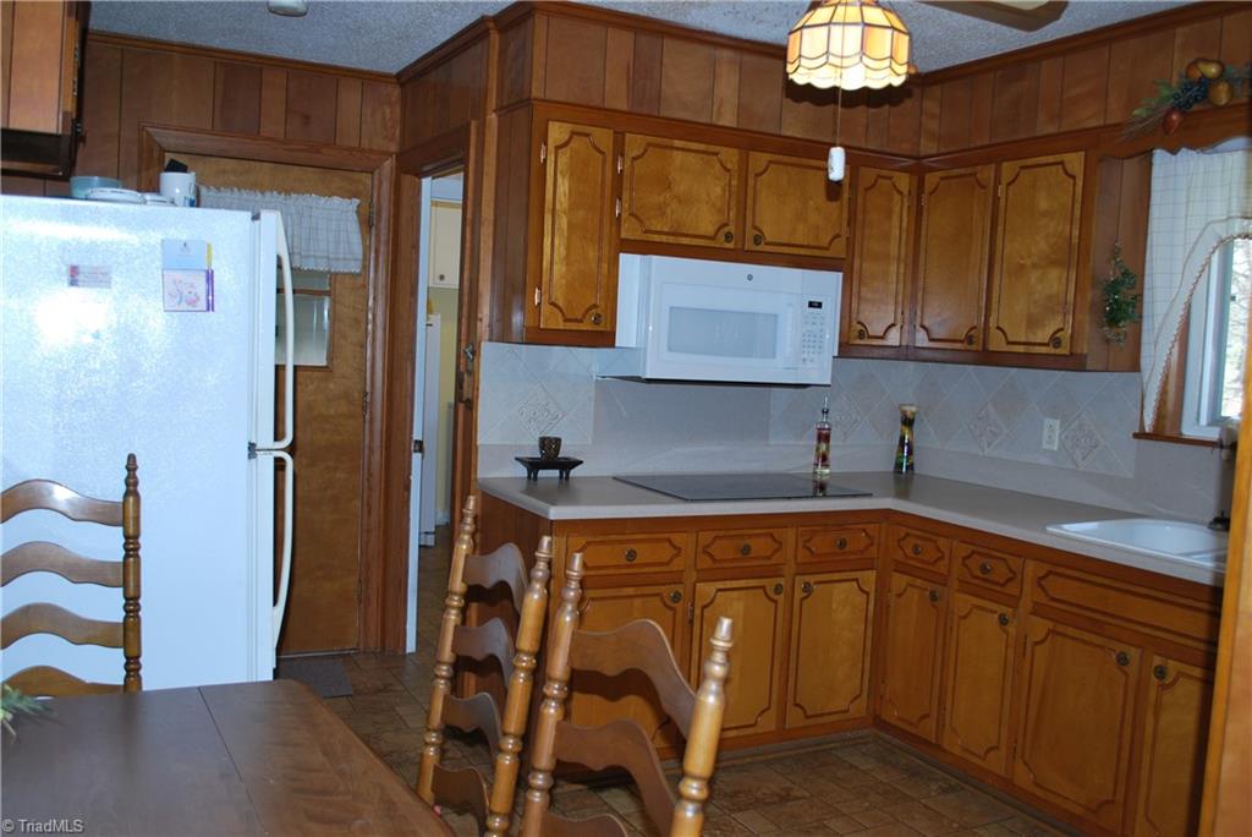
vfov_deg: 43.7
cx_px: 626
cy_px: 418
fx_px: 1044
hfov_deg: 61.9
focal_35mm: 30
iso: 200
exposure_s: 1/60
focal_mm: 20
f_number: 3.8
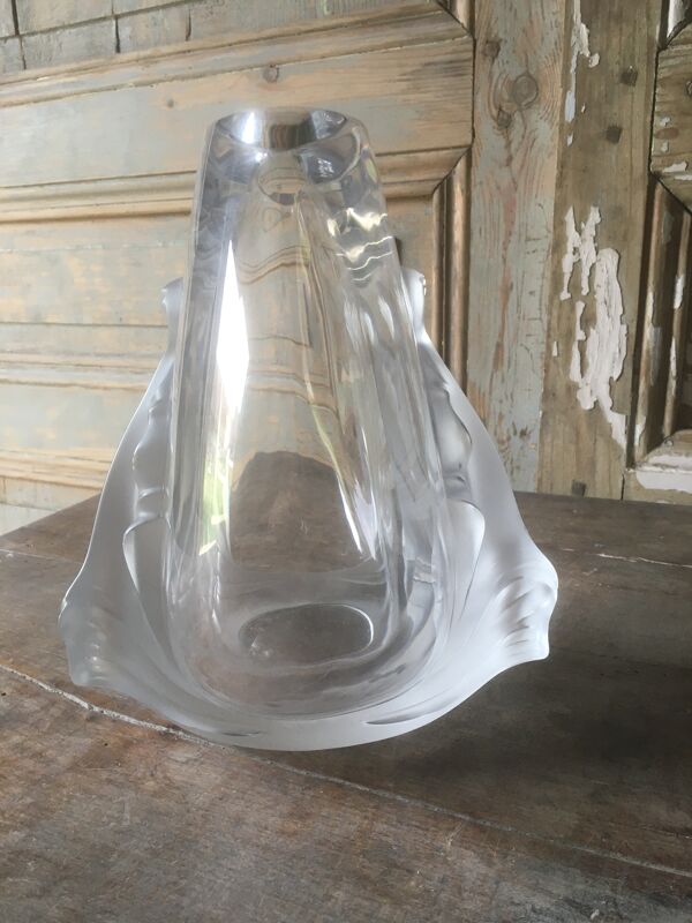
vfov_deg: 61.7
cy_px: 462
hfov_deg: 48.2
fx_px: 773
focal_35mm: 29
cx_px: 346
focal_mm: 4.15
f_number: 2.2
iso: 50
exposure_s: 1/33
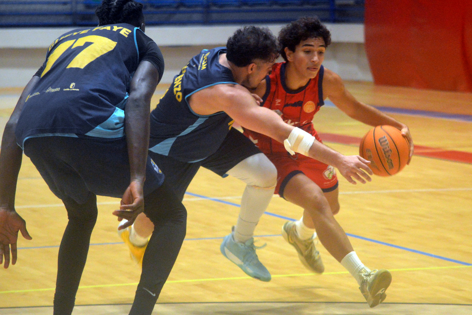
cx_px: 221
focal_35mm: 211
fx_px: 2760
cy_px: 160
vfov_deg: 6.5
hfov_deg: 9.8
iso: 2000
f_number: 4.8
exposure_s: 1/320
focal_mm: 125
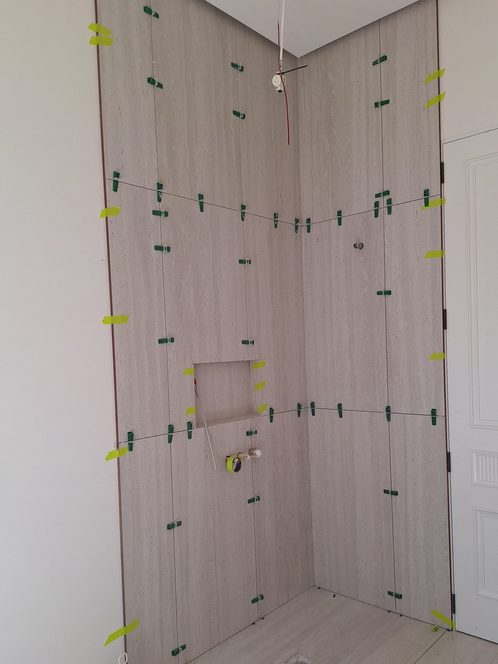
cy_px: 359
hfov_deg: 51.3
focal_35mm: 27
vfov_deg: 65.2
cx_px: 268
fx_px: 518
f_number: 1.8
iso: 40
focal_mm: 5.54
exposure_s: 1/186
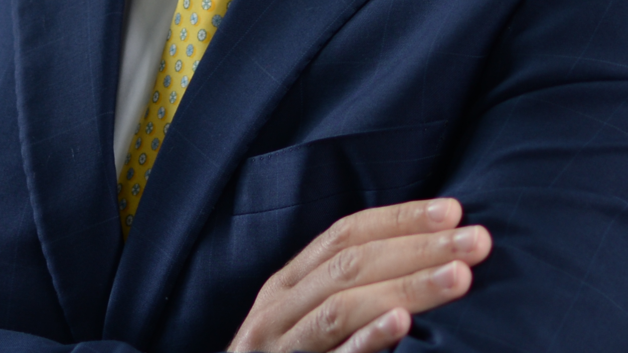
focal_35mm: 428
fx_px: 7126
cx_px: 99
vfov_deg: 2.8
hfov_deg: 5.0
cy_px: -173
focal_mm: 85
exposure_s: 1/100
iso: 125
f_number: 1.8
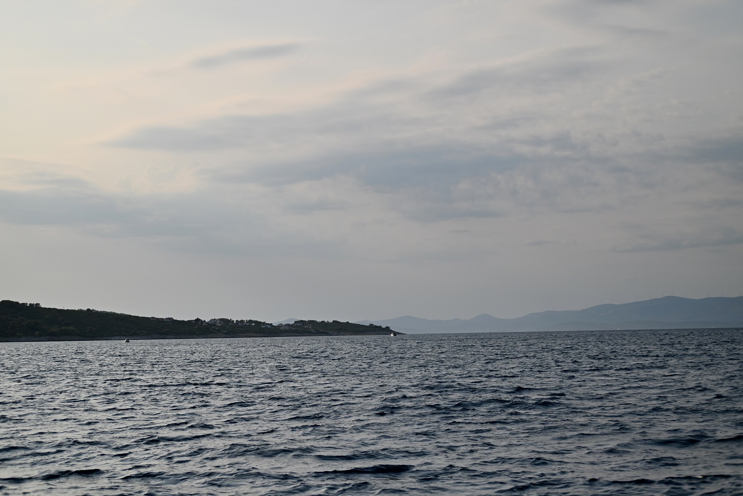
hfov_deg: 28.8
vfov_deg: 19.5
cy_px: 248
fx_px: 1445
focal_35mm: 70
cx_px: 372
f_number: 4.5
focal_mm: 70
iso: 250
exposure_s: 1/5000
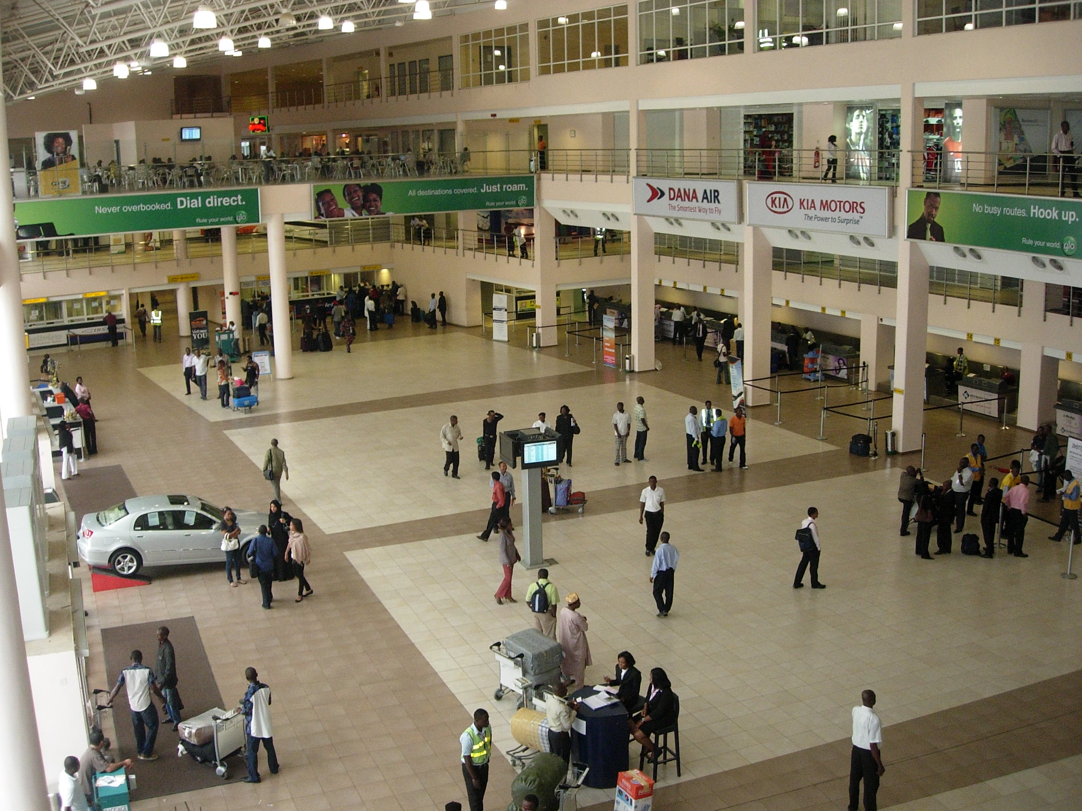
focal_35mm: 38
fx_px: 1188
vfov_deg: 37.7
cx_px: 541
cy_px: 406
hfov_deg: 49.0
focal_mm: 7.8
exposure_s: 1/80.6
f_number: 2.8
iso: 200
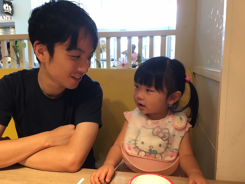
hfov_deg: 61.7
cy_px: 92
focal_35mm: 29
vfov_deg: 48.2
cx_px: 122
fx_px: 205
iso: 64
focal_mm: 4.15
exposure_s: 1/30
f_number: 2.2
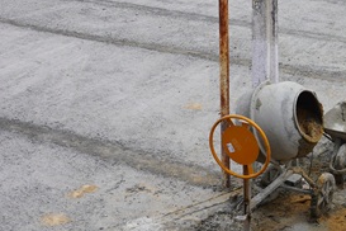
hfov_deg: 21.1
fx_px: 889
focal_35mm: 92
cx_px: 364
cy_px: 31
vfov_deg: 14.7
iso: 100
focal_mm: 21
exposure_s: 1/160
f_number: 10
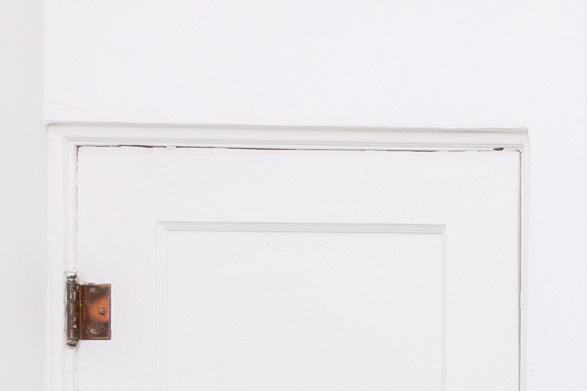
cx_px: 1507
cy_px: 631
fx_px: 2087
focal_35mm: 128
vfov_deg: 10.3
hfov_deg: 12.0
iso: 200
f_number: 16
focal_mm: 20
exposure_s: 1/20
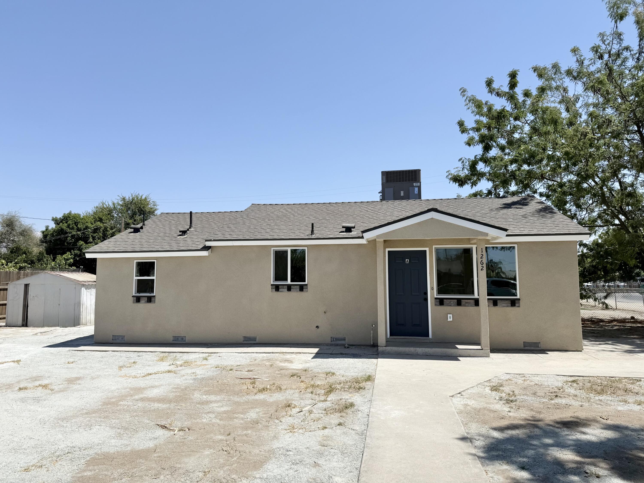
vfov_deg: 56.8
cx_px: 322
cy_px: 242
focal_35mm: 24
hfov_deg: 71.6
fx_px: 446
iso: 80
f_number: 1.78
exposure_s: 1/6173
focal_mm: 6.76
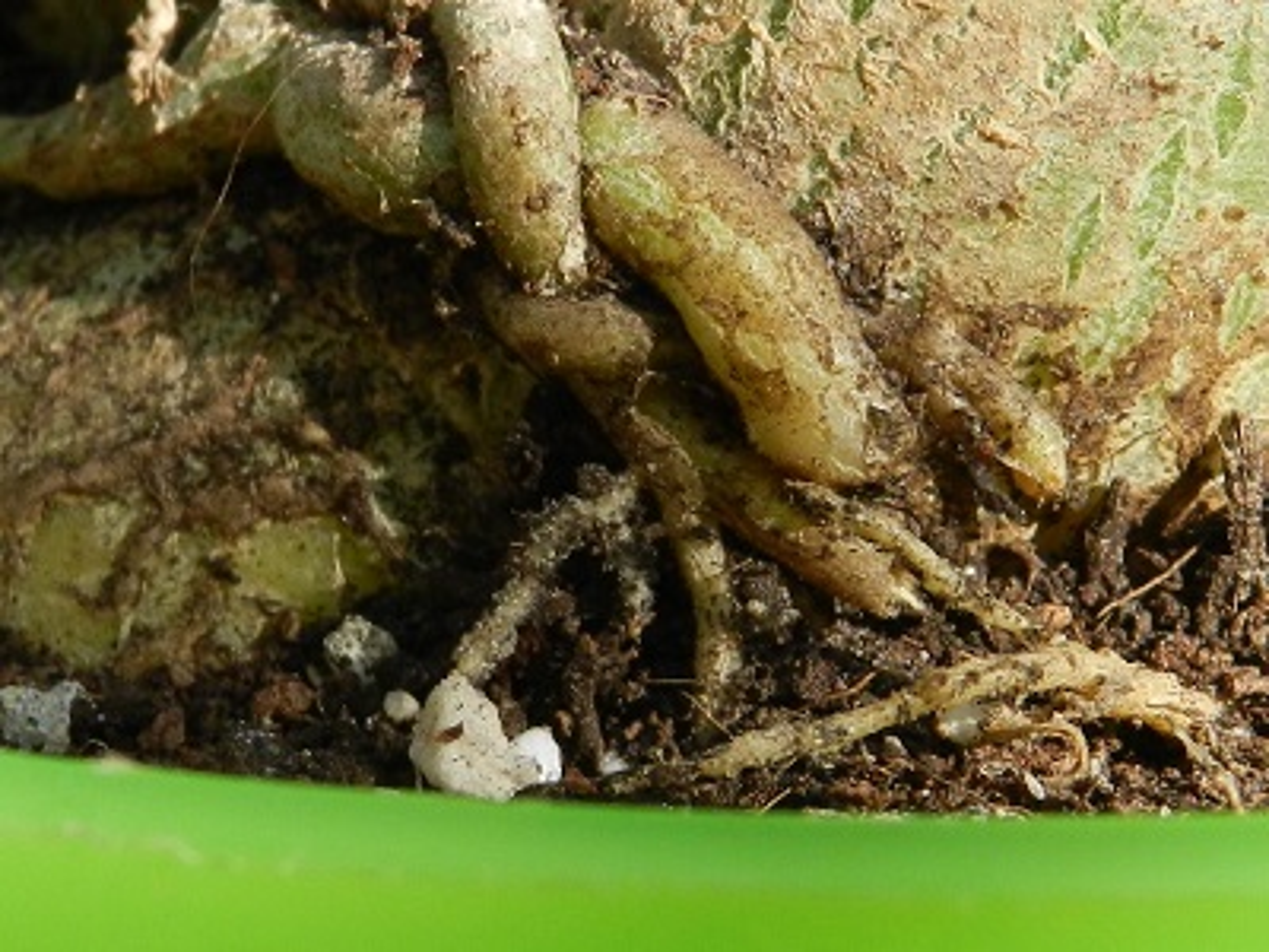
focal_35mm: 53
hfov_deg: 36.2
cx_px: 634
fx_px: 1943
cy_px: 476
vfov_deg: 27.5
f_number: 4.4
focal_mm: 9.4
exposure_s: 1/400
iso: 160
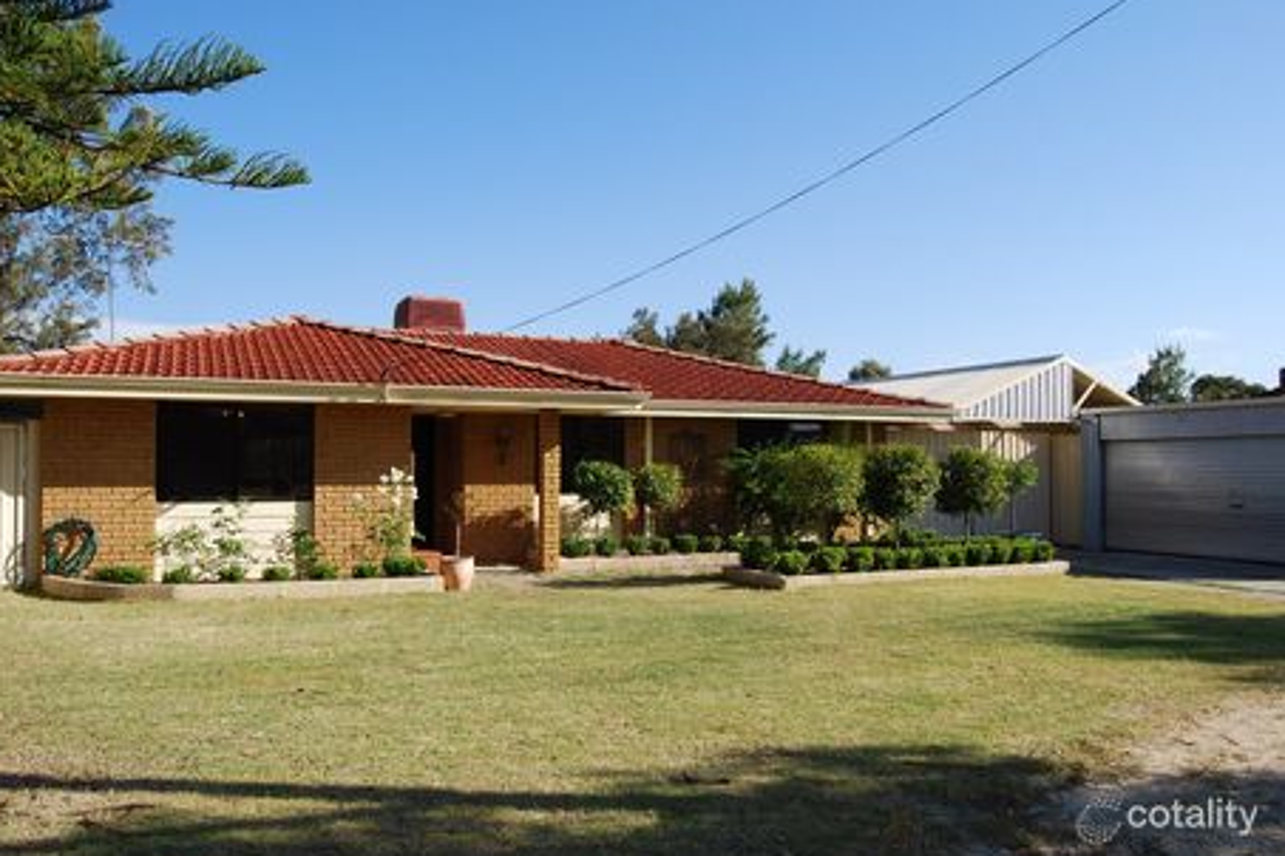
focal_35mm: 28
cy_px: 429
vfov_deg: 46.4
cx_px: 638
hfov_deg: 65.5
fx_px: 999
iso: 100
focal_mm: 18
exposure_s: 1/200
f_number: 7.1
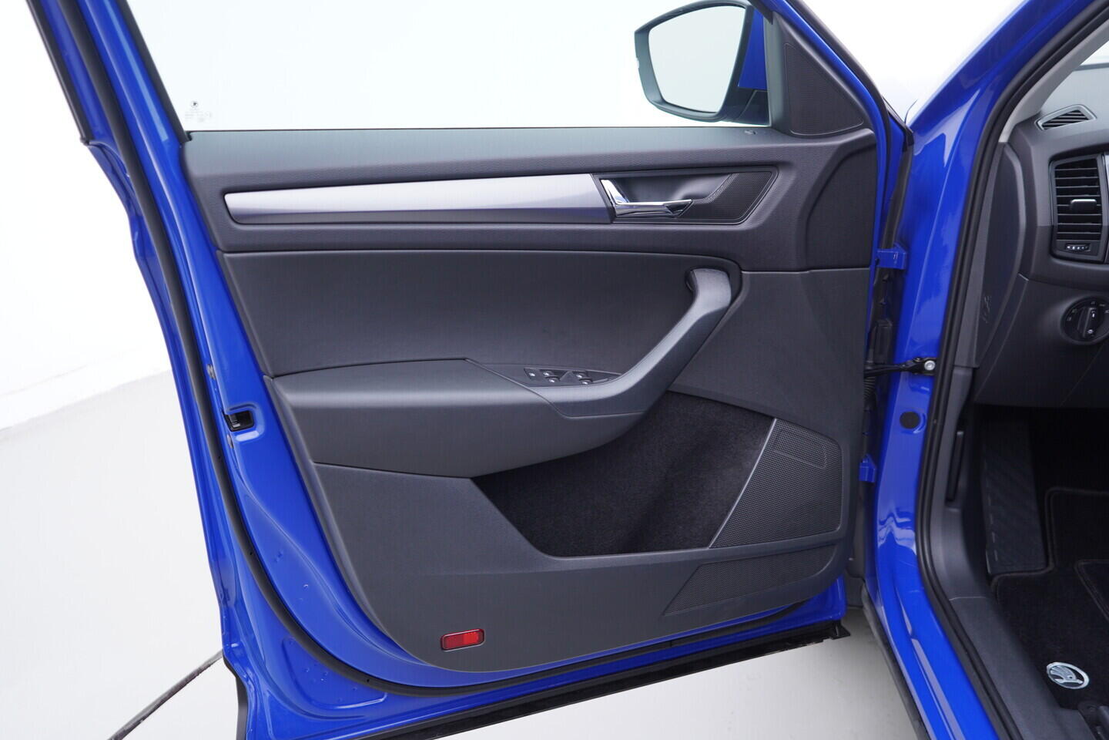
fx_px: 1109
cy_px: 370
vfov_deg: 36.9
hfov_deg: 53.1
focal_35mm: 36
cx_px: 554
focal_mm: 24
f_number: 2.8
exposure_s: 1/40
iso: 125
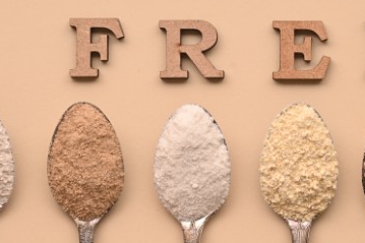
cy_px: 55
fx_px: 1753
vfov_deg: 7.9
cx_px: 253
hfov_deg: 11.9
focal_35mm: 173
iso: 160
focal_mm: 85
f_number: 8
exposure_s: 1/160
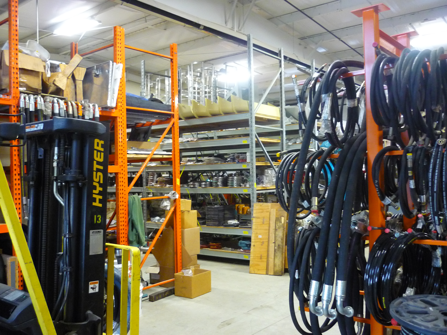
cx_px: 224
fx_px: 426
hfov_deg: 55.4
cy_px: 168
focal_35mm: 33
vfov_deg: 42.9
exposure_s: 1/25
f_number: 2.8
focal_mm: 5.5
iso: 400
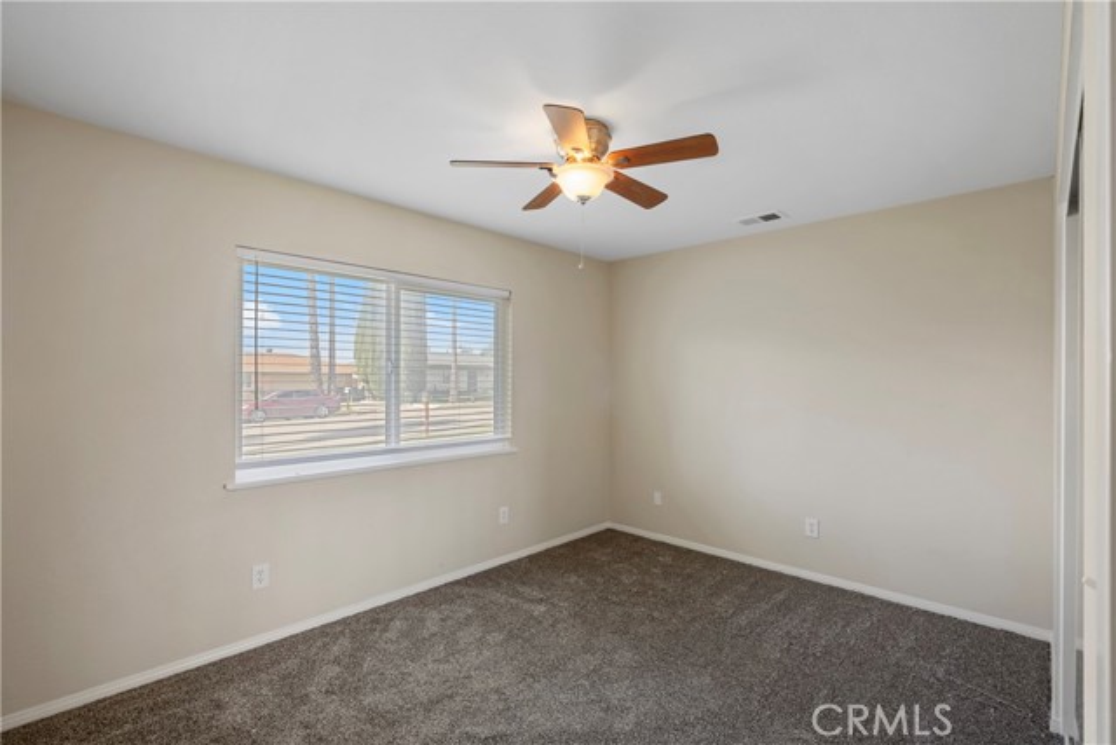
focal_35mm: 16
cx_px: 558
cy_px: 372
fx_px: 496
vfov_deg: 73.8
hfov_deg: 96.7
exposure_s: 4
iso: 100
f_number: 22
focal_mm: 16
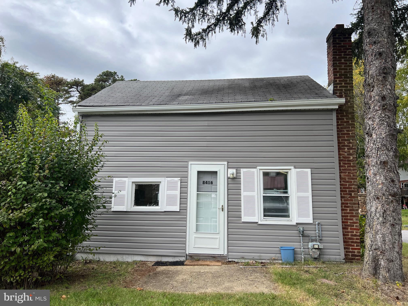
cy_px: 153
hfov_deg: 67.3
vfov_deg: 53.1
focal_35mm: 26
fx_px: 306
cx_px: 204
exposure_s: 1/2353
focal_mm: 5.7
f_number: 1.5
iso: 50
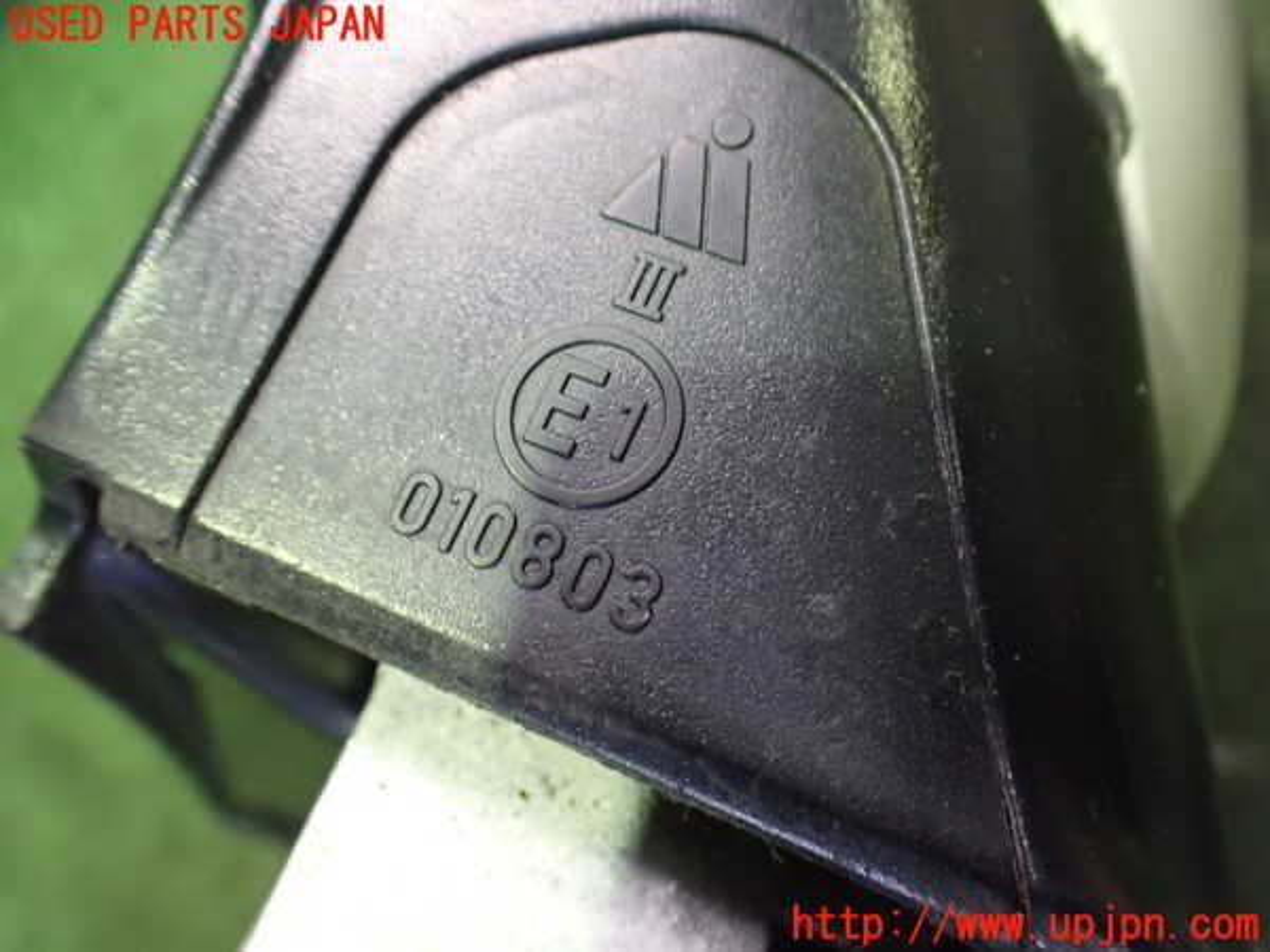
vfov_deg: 46.8
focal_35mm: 30
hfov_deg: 60.0
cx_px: 635
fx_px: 1101
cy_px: 476
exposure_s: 1/30
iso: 1250
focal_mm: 5.4
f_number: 2.3
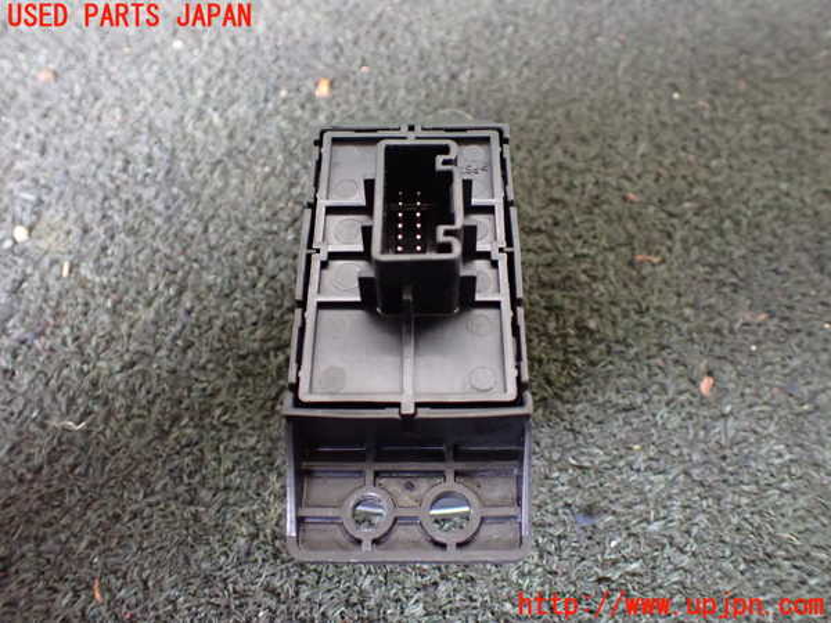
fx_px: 720
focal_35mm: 30
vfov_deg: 46.8
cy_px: 312
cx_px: 416
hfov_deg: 60.0
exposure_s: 1/30
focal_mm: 5.4
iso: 1000
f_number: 2.3
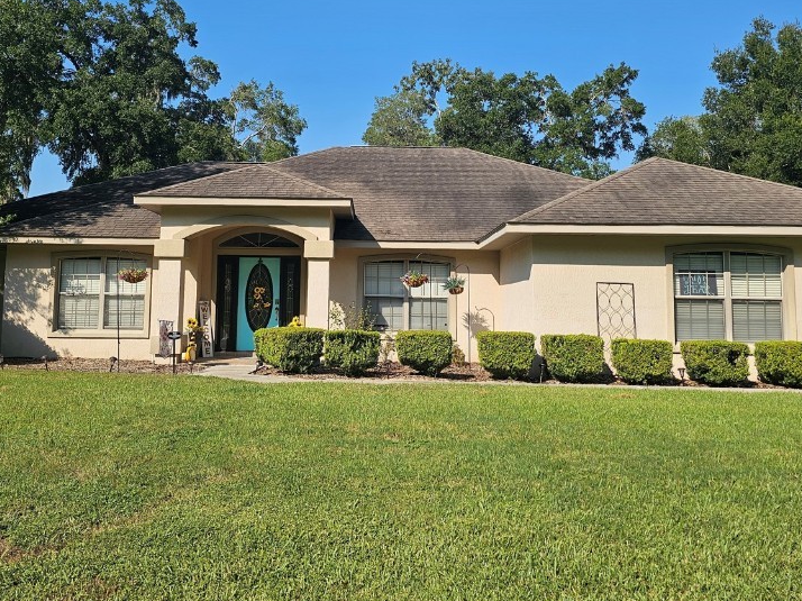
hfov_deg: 55.3
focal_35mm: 33
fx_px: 764
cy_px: 239
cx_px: 372
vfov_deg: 42.7
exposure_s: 1/1311
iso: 16
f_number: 1.7
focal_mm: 6.3
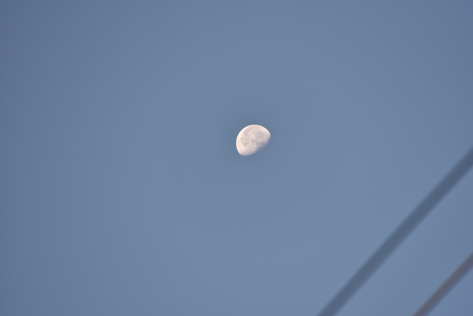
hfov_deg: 6.9
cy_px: 158
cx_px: 236
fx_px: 3944
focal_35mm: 300
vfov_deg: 4.6
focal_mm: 300
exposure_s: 1/500
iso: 500
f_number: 7.1
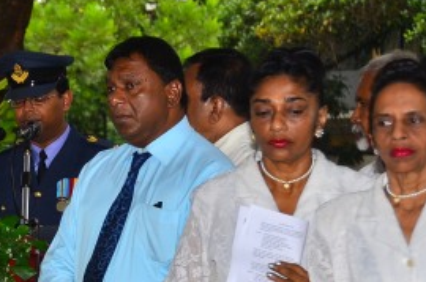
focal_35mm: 183
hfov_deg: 11.2
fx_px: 2163
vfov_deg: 7.5
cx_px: 73
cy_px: 245
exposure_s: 1/125
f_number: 5
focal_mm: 55
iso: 250
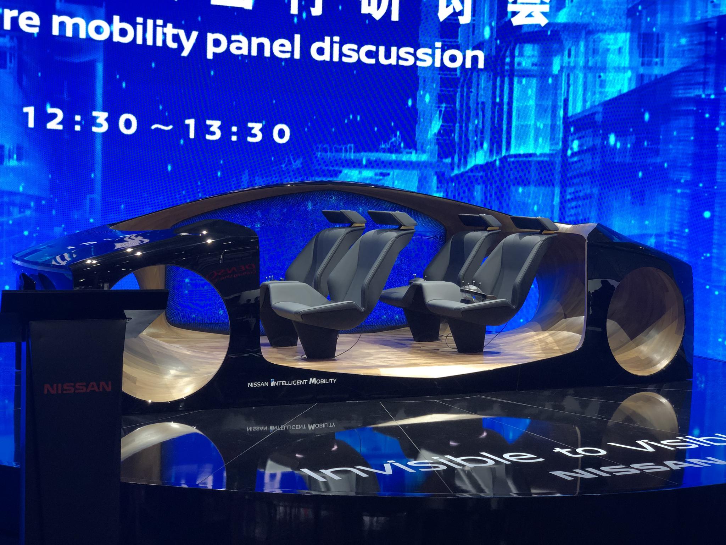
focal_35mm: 52
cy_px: 272
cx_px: 363
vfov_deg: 28.0
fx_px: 1091
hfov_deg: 36.8
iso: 32
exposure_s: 1/60
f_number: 2.4
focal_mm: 6
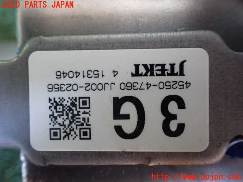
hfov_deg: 60.0
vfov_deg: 46.8
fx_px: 211
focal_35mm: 30
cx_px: 122
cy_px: 91
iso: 800
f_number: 2.3
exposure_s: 1/60
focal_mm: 5.4
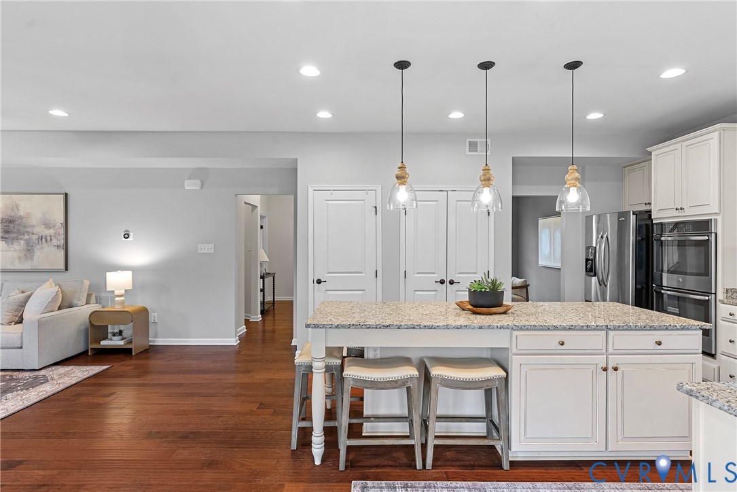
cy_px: 246
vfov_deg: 64.6
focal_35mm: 19
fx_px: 389
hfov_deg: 86.9
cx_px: 368
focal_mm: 19
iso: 800
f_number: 8
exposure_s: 1/3
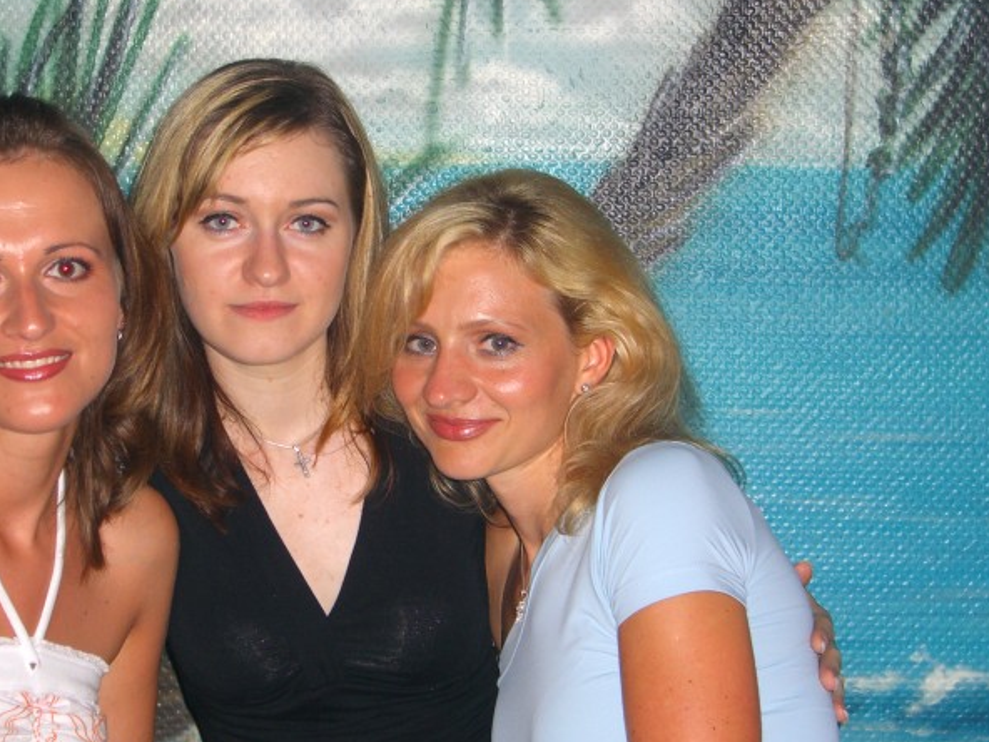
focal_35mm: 77
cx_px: 344
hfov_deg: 25.2
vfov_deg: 19.1
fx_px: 2200
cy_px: 376
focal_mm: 11.8
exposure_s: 1/60
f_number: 3.6
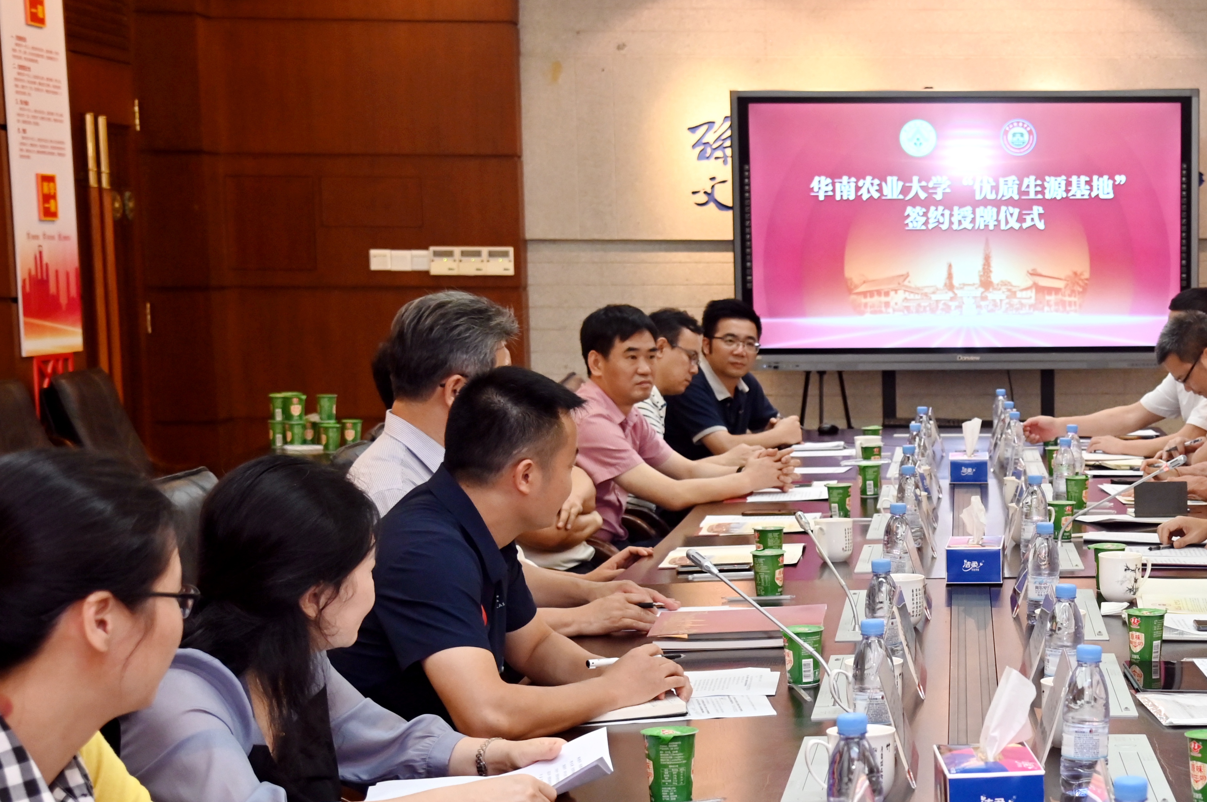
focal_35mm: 65
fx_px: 2177
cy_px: 482
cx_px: 981
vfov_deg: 20.9
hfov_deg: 30.2
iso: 1600
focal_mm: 38
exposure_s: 1/100
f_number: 5
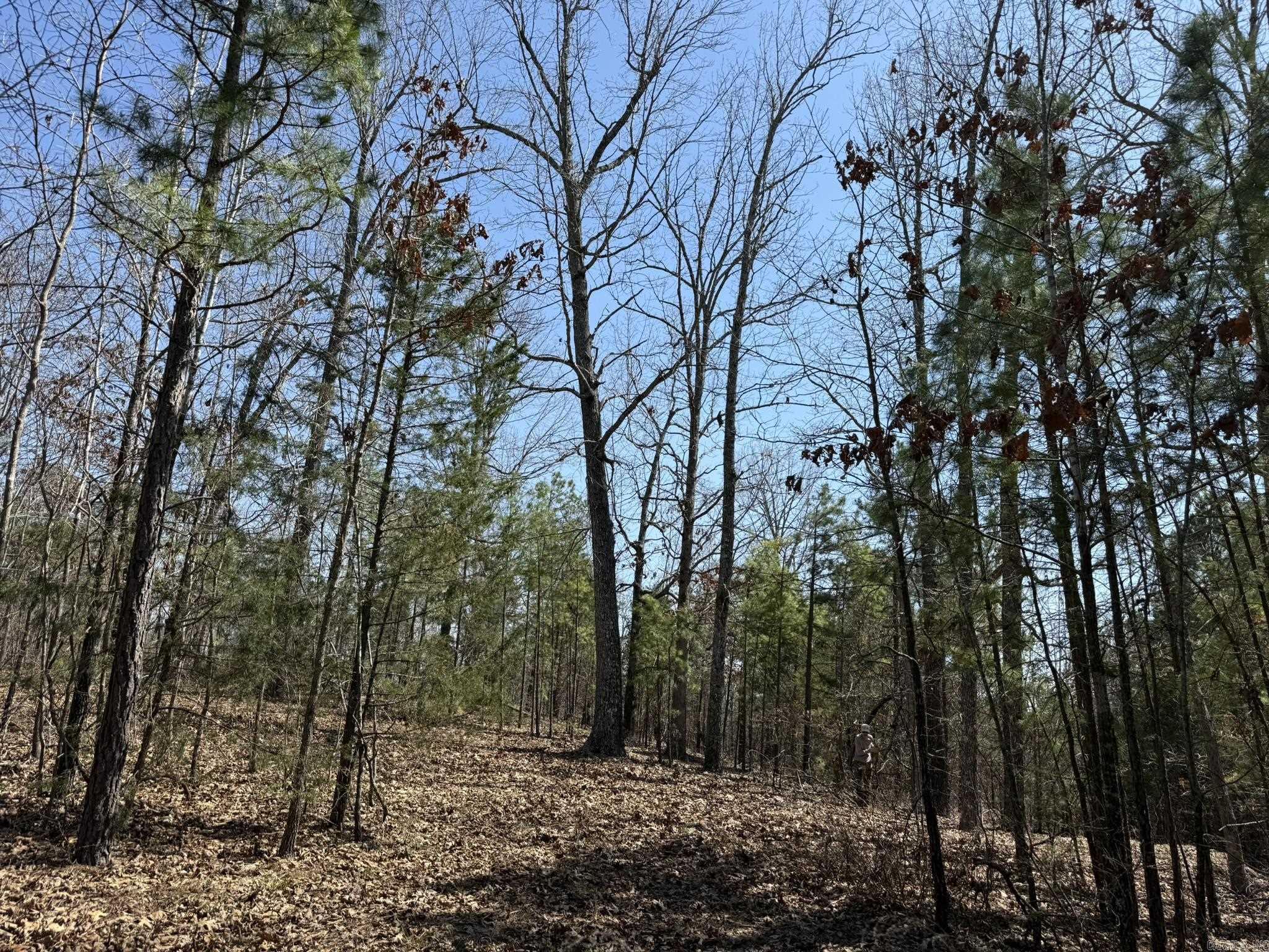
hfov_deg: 71.6
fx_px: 880
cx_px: 634
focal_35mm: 24
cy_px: 476
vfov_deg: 56.8
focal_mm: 6.76
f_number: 1.78
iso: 80
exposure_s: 1/3021
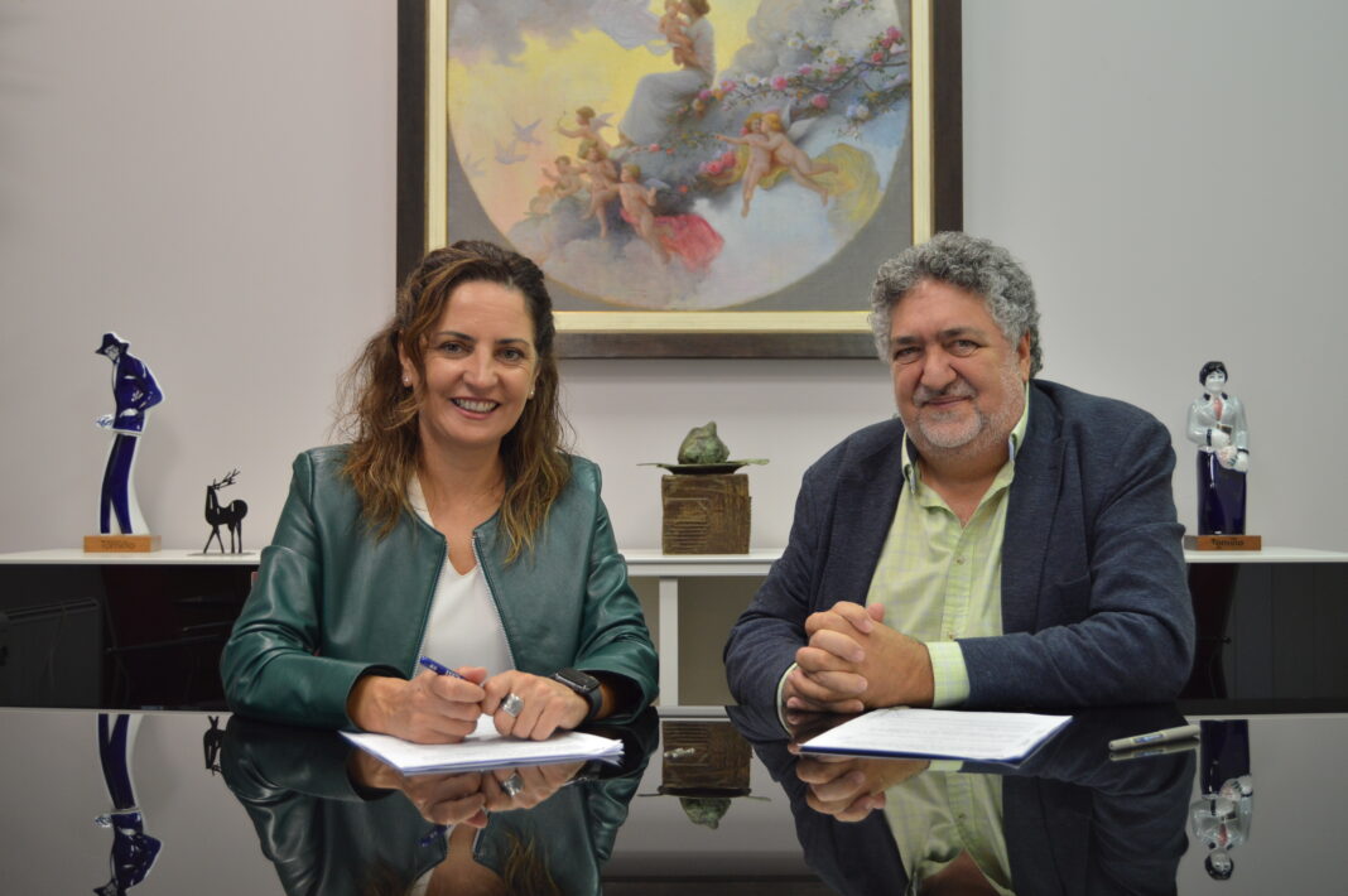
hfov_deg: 49.6
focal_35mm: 39
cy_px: 448
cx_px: 674
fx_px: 1459
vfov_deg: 34.1
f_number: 4
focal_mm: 26
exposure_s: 1/60
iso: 400
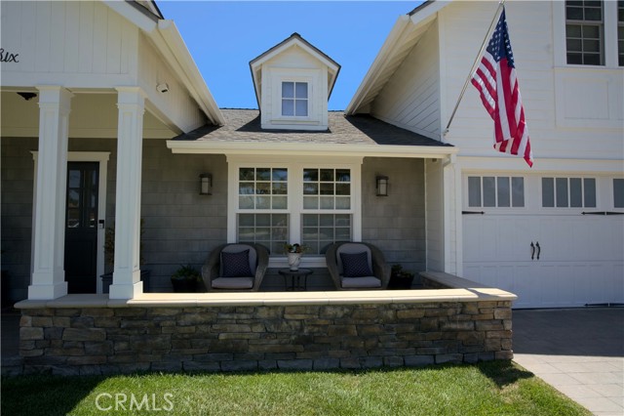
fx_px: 329
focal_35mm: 19
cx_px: 312
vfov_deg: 64.5
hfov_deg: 86.9
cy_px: 208
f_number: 10
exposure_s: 1/400
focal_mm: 19
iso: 800
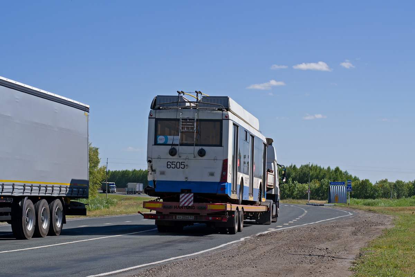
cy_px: 138
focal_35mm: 75
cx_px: 208
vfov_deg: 18.2
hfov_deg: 27.0
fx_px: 865
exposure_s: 1/1250
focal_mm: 50
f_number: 6.3
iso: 200
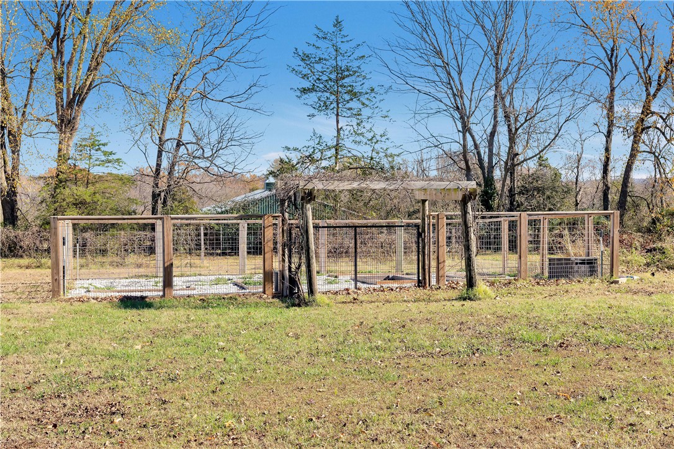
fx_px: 973
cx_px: 337
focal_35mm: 52
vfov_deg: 26.0
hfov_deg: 38.2
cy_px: 224
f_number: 6.3
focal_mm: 35
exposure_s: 1/125
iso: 100
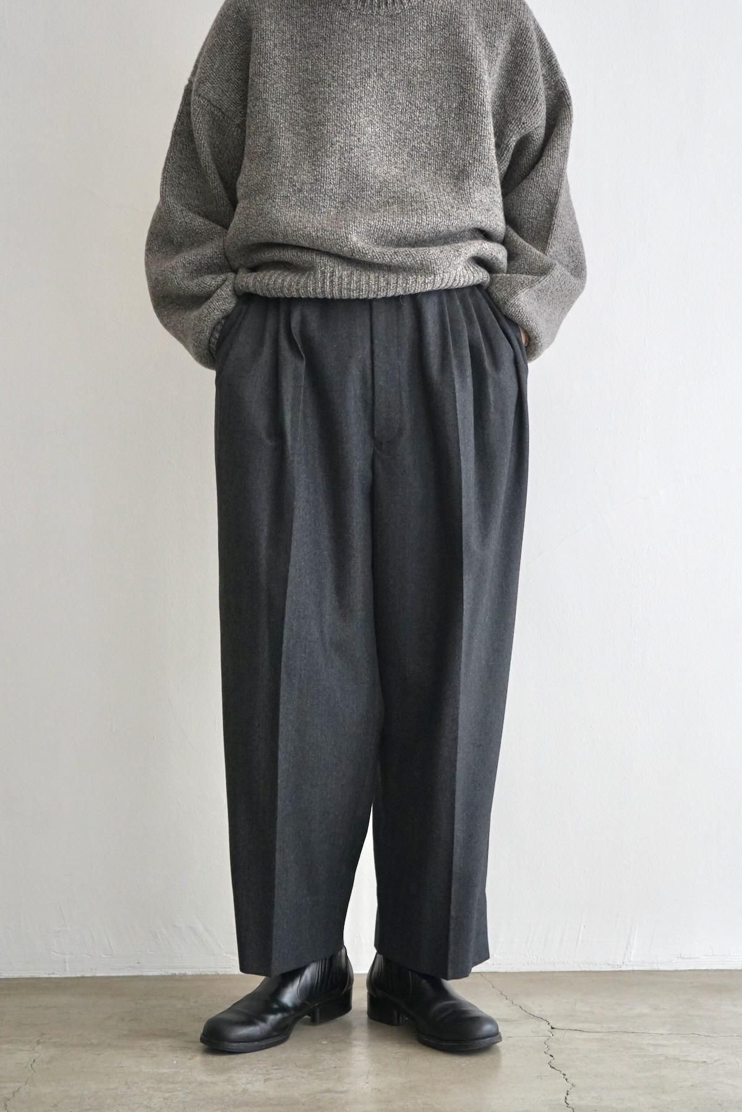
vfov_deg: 38.2
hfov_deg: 26.0
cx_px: 371
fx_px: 1608
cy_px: 556
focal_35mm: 52
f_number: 5
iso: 1250
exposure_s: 1/160
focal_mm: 52
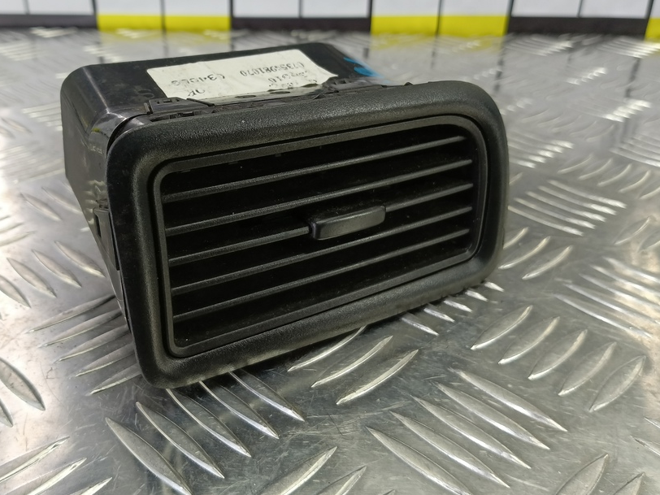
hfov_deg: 61.1
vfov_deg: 48.0
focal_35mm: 29
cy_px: 206
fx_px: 553
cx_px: 263
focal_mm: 4.11
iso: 153
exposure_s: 1/50
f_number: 1.6
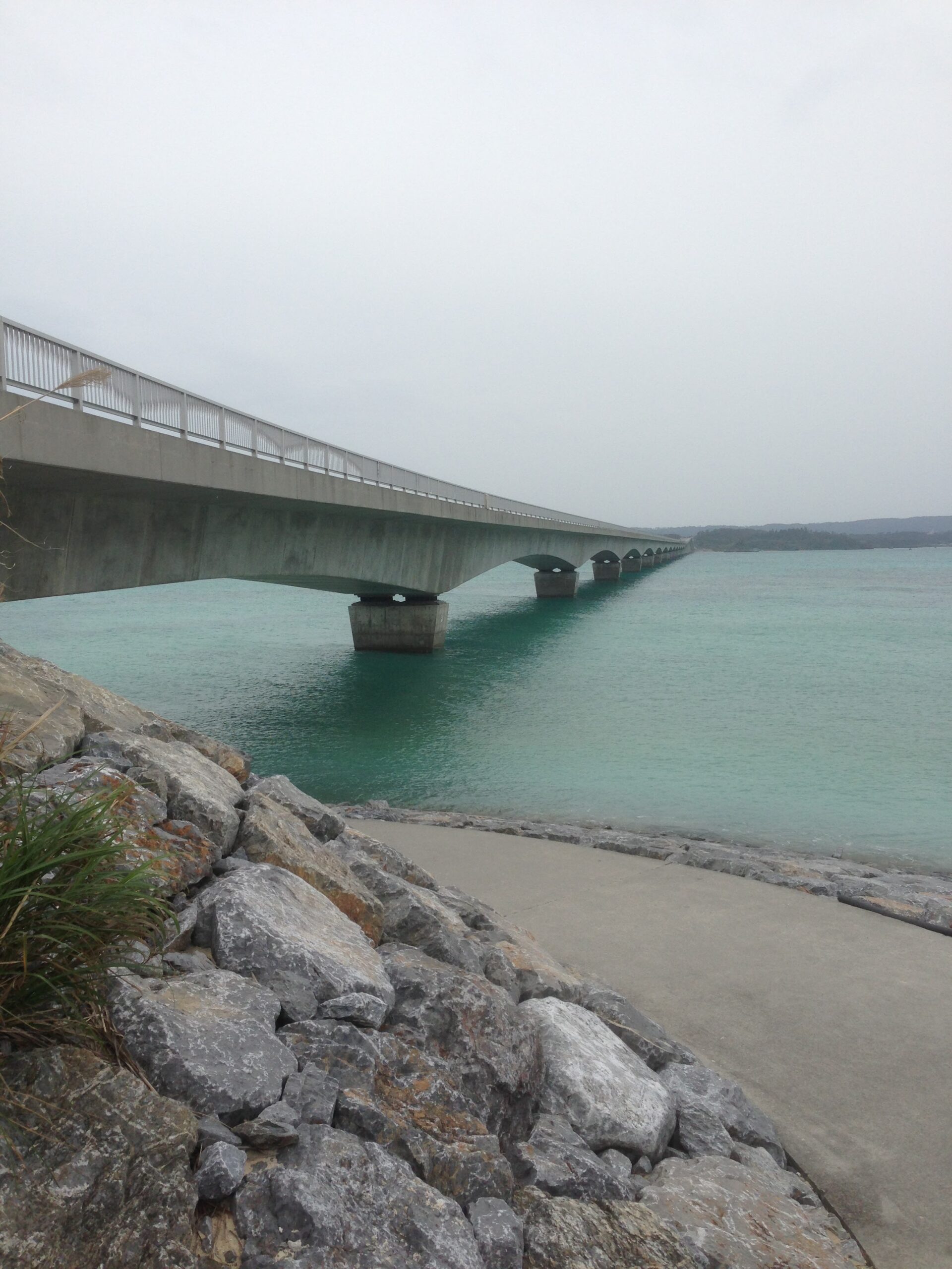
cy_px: 634
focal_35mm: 33
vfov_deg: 55.4
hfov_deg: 42.9
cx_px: 476
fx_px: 1210
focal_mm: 4.13
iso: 50
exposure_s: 1/1642
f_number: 2.4
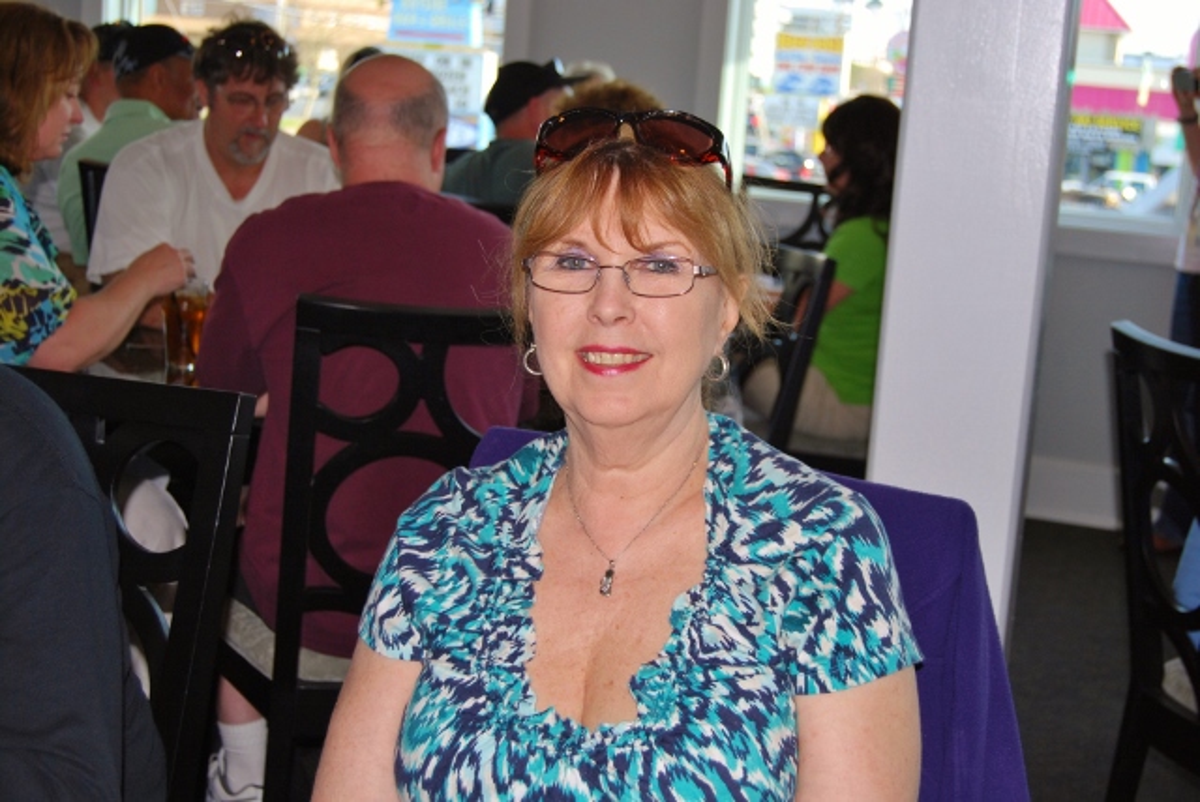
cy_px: 401
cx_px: 600
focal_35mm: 57
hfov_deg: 35.0
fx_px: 1902
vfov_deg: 23.8
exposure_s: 1/60
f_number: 5
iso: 200
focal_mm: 38
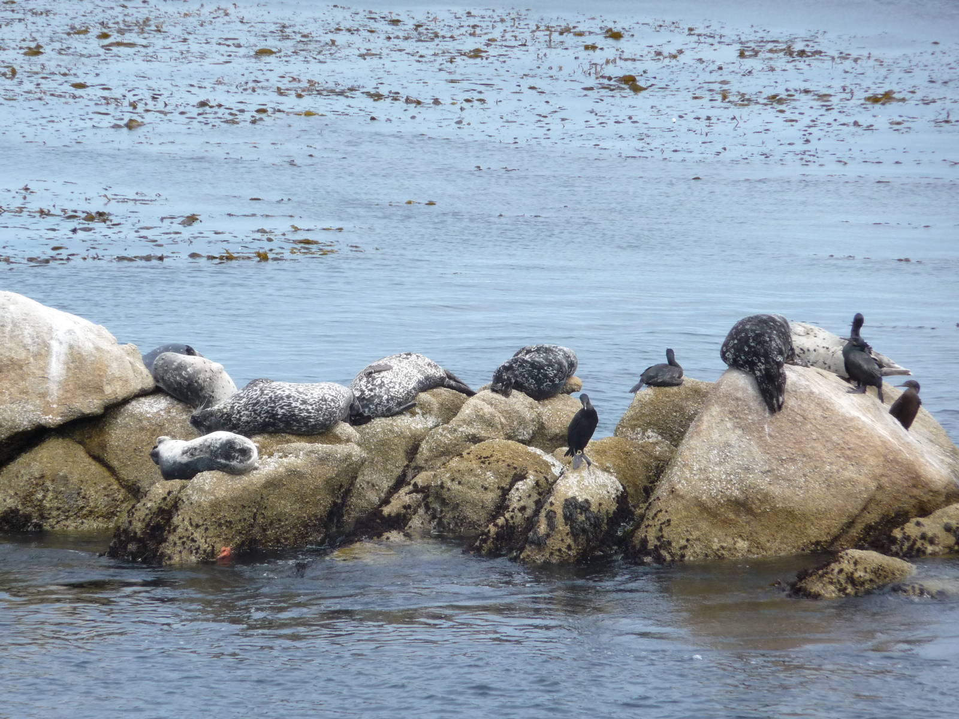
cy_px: 360
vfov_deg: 5.3
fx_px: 7757
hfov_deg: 7.1
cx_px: 480
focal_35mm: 280
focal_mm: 47
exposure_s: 1/500
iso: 200
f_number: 4.9
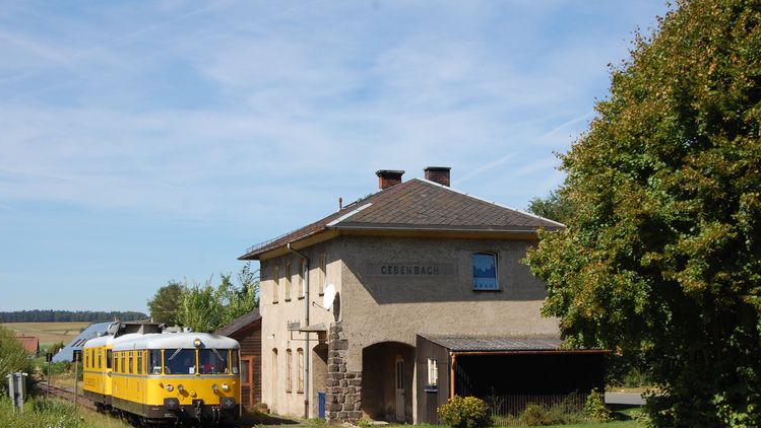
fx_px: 1353
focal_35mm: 67
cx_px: 381
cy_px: 268
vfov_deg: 18.0
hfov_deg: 31.4
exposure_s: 1/400
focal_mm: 40
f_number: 9
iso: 200
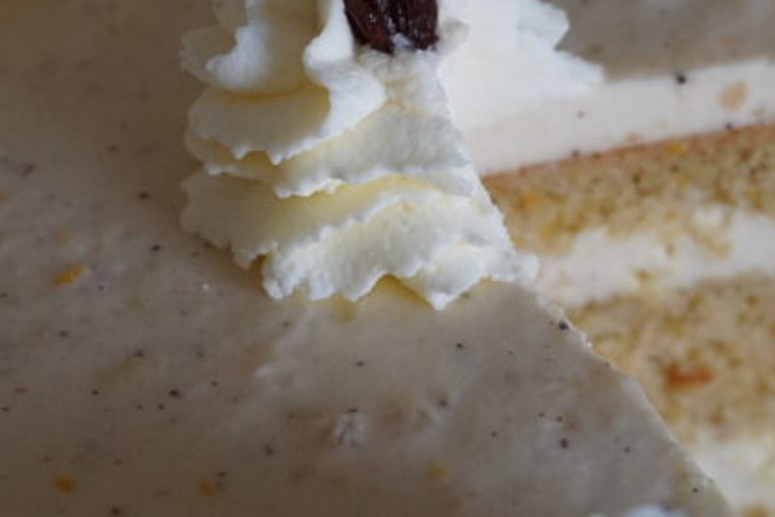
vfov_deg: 12.7
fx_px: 2326
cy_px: 190
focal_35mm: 108
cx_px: 385
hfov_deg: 18.9
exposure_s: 1/160
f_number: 5
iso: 2000
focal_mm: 30
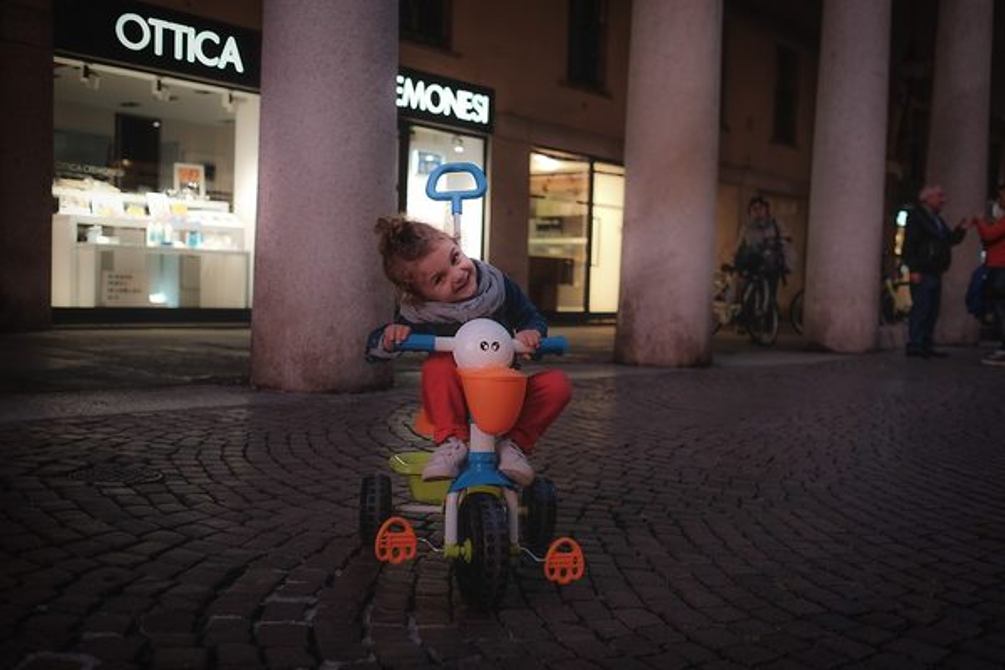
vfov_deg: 37.9
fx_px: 977
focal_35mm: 35
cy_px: 335
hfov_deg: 54.4
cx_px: 502
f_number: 2
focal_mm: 23
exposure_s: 1/30
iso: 200
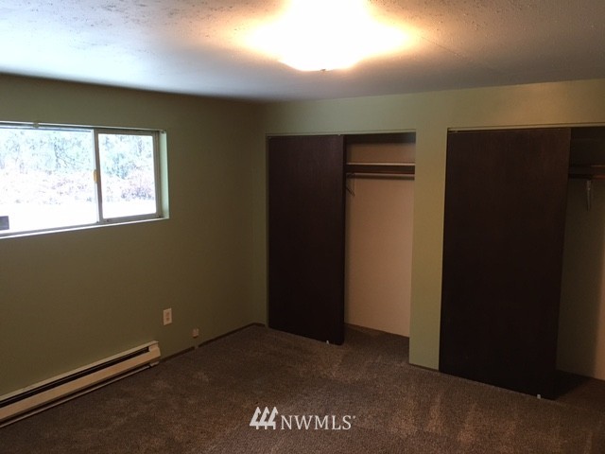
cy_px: 227
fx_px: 507
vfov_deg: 48.2
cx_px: 302
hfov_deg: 61.7
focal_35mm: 29
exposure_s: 1/24
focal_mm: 4.15
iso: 200
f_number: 2.2
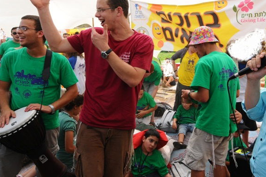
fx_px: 214
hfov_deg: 63.0
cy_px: 71
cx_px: 163
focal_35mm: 29
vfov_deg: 44.7
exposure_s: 1/320
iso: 200
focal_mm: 14
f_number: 6.3
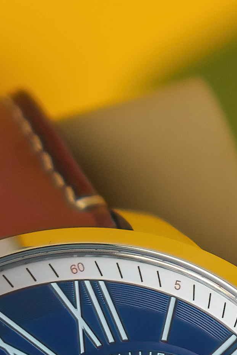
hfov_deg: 2.6
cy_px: 470
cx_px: 91
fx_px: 5135
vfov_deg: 4.0
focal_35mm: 520
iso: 160
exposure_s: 1/60
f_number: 4
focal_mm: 70
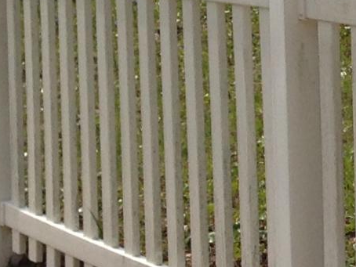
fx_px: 2243
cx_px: 889
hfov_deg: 8.3
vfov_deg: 6.8
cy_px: 47
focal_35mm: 218
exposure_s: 1/2463
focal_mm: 4.12
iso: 50
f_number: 2.4
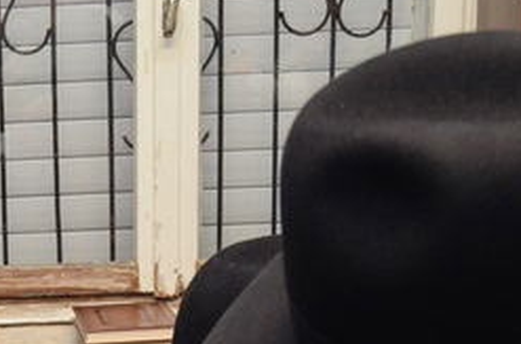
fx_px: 1616
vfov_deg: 11.2
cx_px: -179
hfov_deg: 17.1
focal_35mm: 112
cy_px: 654
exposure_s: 1/250
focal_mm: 18
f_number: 5.6
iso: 800
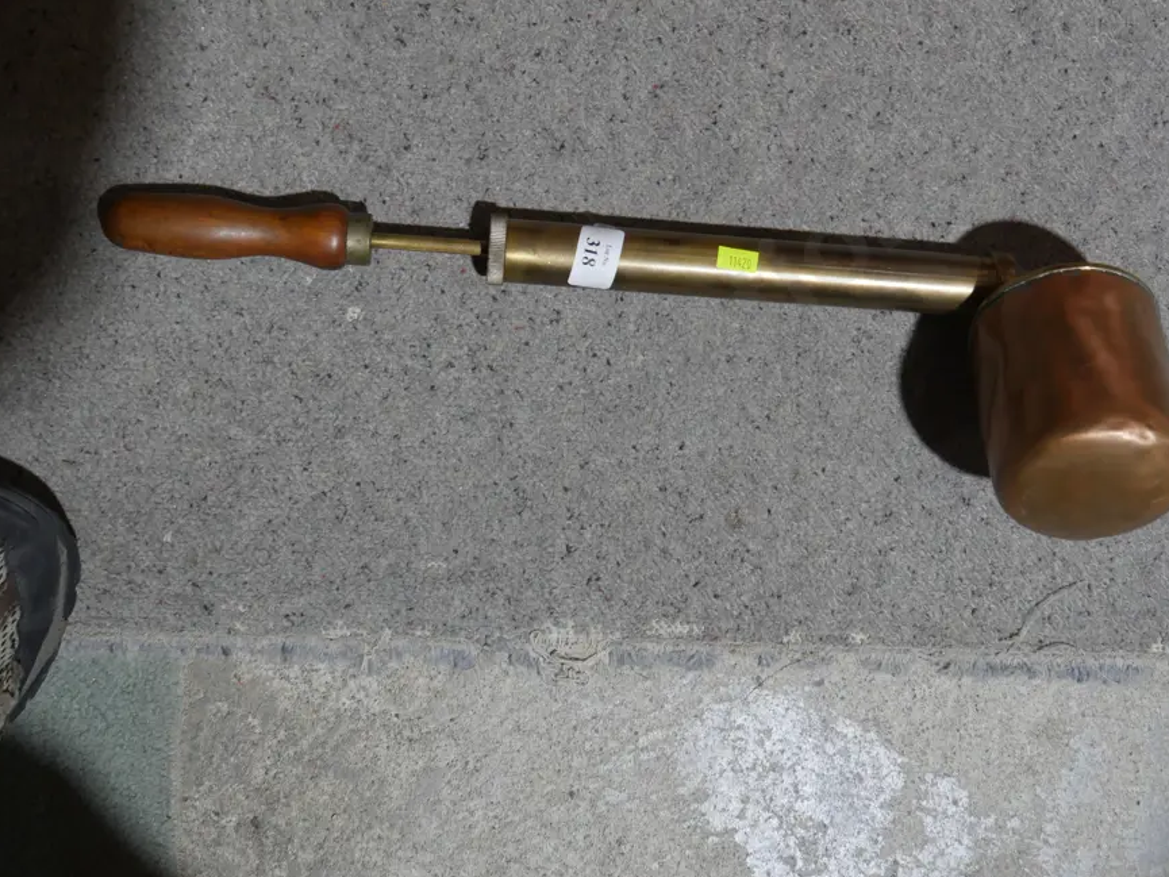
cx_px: 674
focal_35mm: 45
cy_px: 374
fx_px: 1520
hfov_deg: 42.0
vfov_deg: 32.1
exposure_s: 1/60
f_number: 4.1
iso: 400
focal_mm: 19
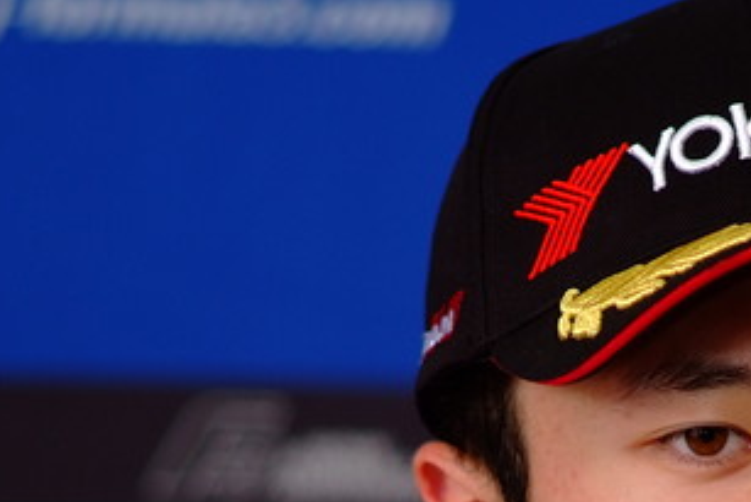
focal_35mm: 633
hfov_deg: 3.3
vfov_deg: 2.2
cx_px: 793
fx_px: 13211
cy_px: 546
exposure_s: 1/250
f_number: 2.8
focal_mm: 180
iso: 400
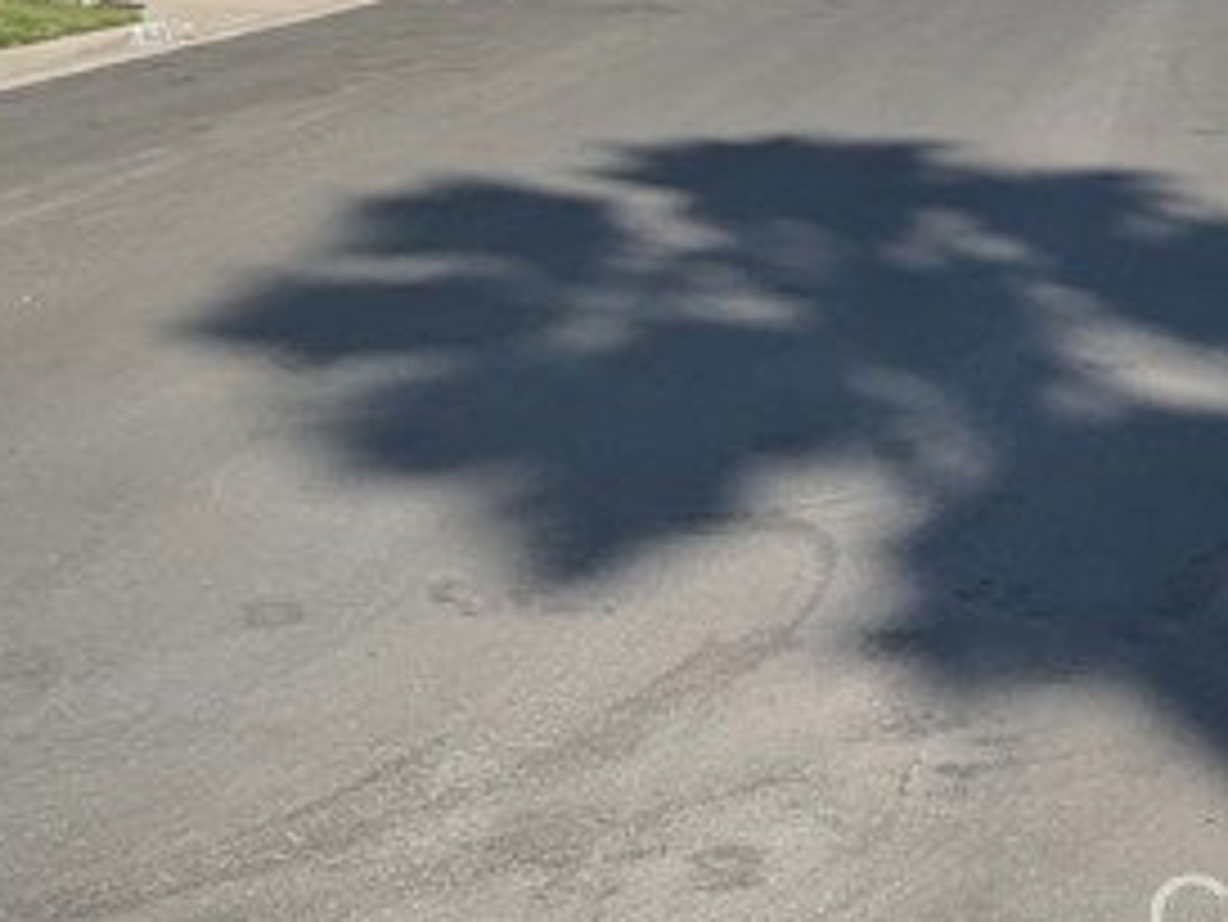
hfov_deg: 27.6
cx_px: 1089
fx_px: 2413
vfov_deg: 20.6
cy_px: -99
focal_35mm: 68
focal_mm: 3
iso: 16
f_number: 1.8
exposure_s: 1/1786
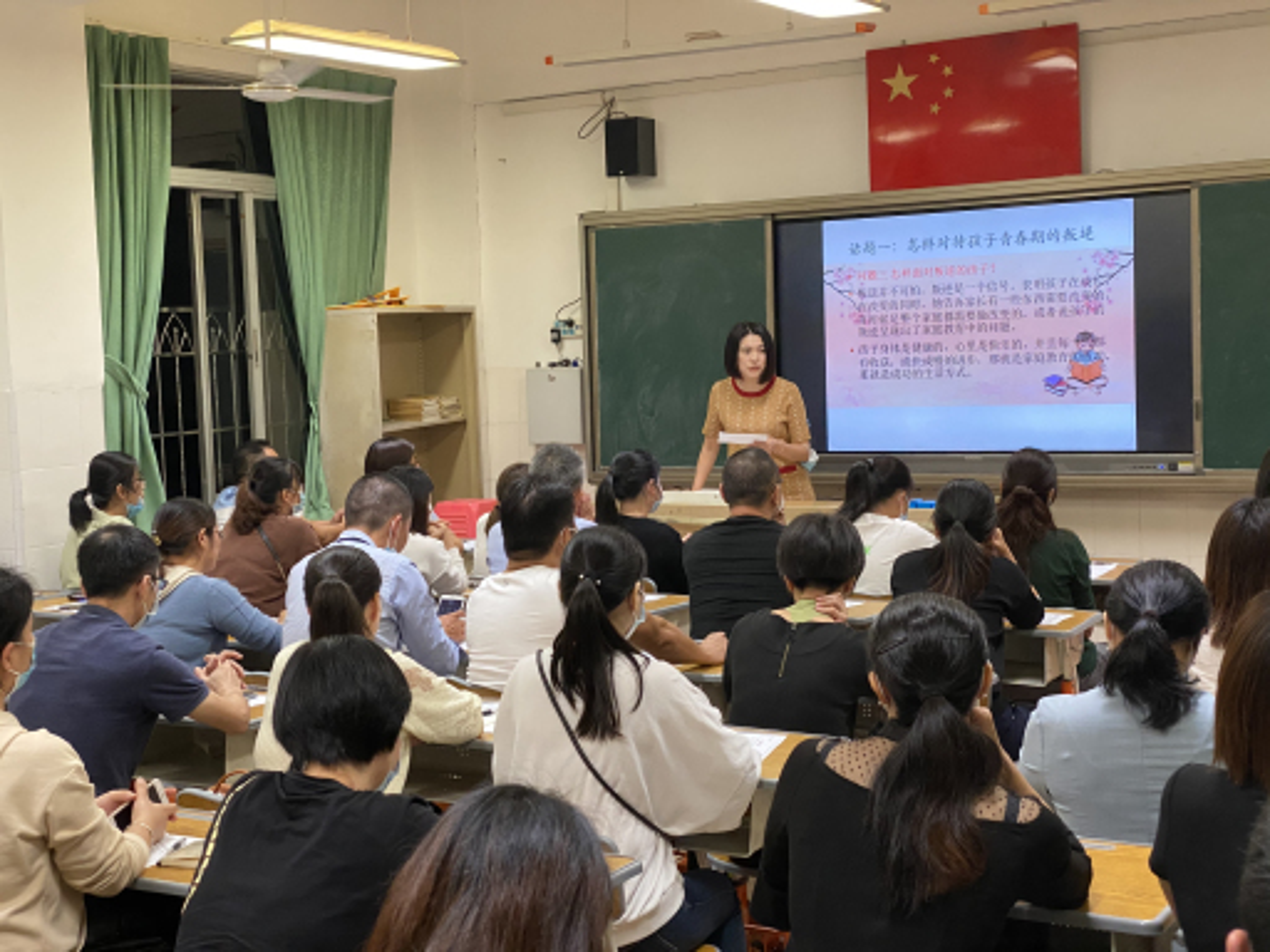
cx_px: 635
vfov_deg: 28.0
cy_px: 476
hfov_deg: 36.8
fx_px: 1908
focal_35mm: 52
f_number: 2
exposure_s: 1/50
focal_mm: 6
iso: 160
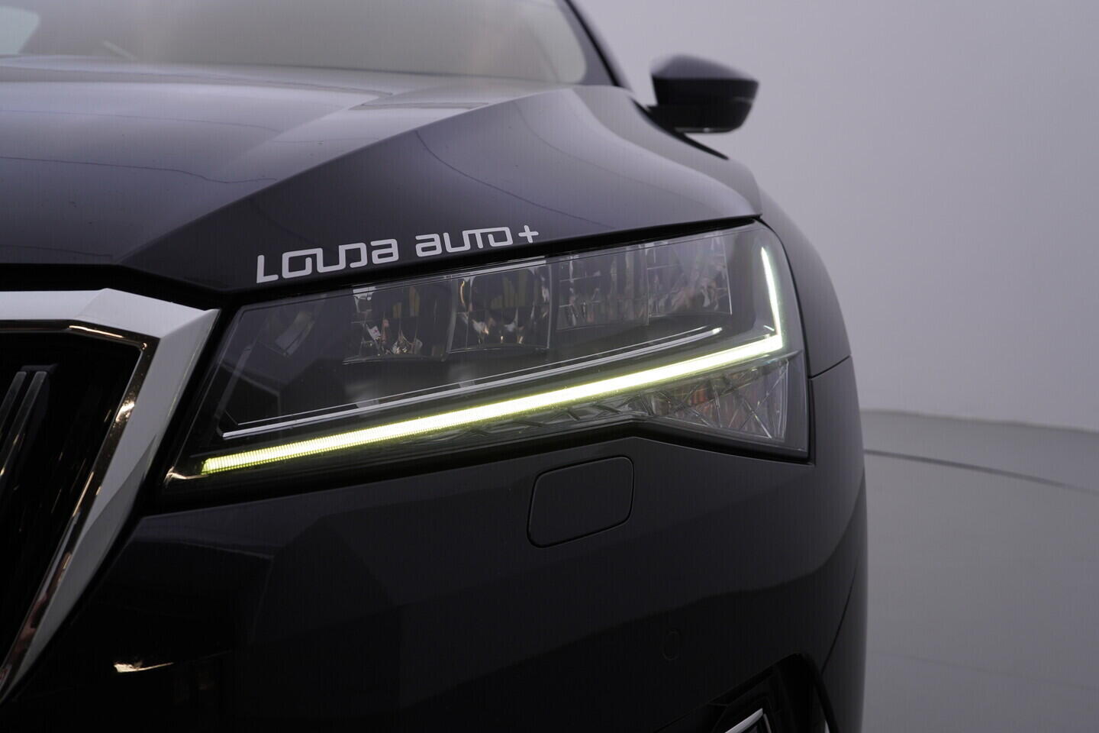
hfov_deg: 53.1
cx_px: 550
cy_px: 366
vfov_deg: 36.9
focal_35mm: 36
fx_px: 1099
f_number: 5
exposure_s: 1/125
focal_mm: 24
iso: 125
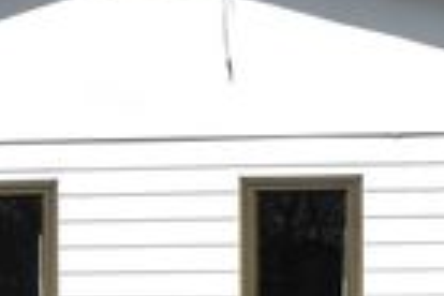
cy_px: 467
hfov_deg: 11.2
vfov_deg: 7.4
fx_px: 2257
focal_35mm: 183
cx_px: 376
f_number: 11
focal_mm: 22
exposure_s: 1/500
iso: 200
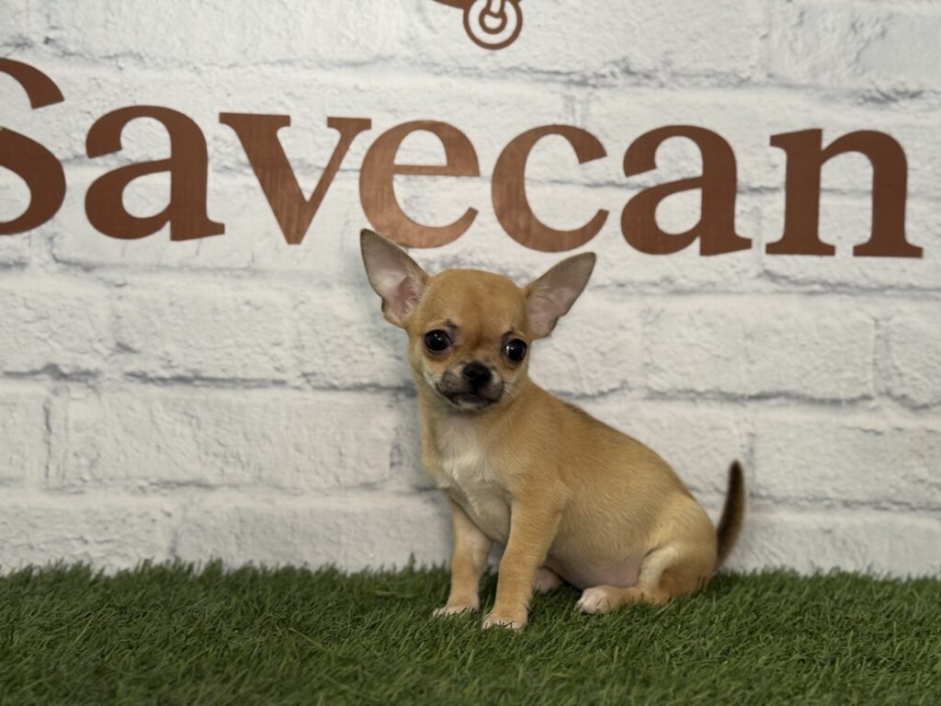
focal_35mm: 48
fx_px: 1305
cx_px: 470
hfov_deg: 39.7
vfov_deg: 30.3
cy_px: 353
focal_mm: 6.76
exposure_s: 1/69
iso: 100
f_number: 1.78
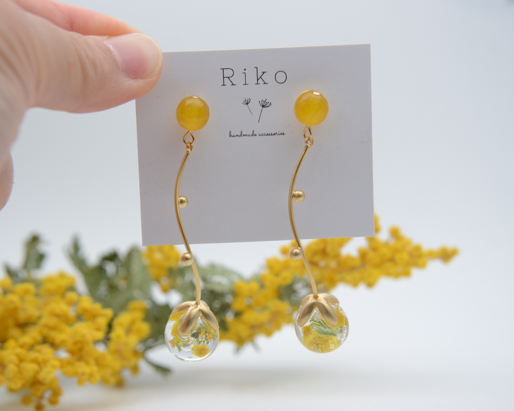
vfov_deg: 25.6
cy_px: 205
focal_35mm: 60
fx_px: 906
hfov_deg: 31.7
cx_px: 245
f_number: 6.7
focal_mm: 35
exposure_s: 1/250
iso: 1000
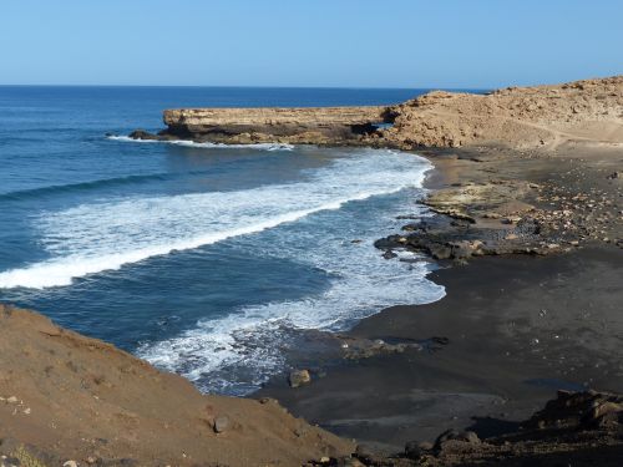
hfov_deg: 49.0
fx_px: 684
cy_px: 234
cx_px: 312
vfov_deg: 37.7
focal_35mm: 38
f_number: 4
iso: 100
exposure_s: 1/1300
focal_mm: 6.8
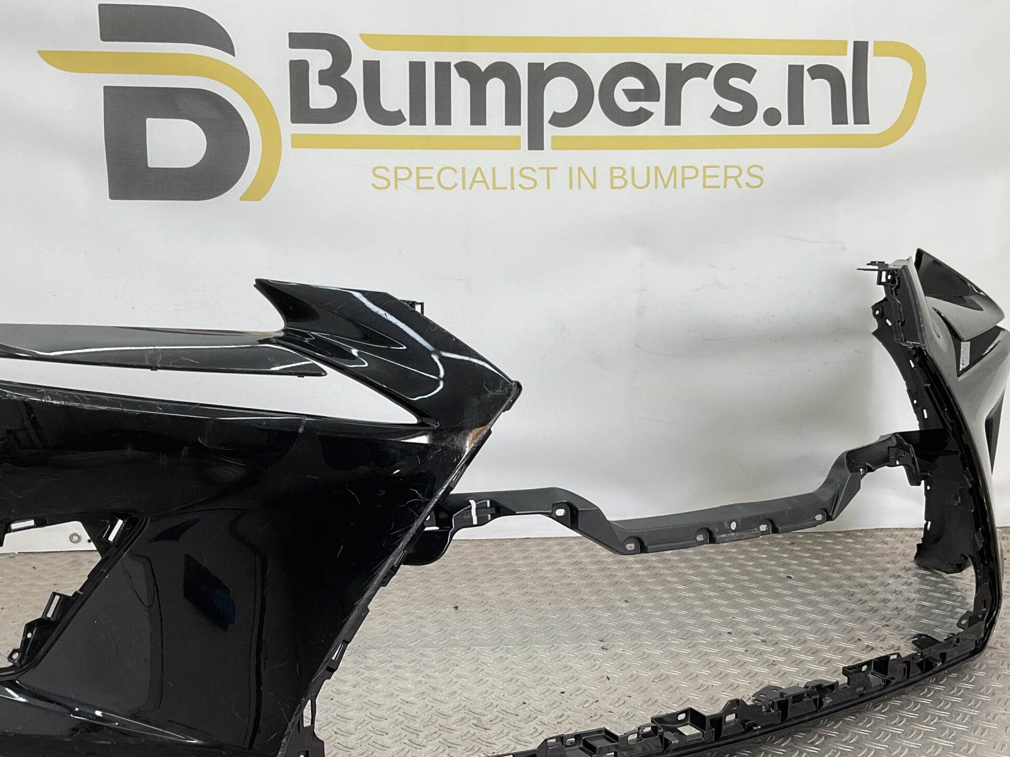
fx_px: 1109
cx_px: 419
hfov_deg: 48.8
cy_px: 437
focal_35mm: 38
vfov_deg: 37.6
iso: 16
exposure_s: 1/132
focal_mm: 3
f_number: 1.8
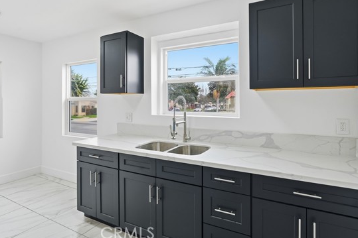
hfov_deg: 86.6
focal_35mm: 19
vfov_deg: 64.2
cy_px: 101
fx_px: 189
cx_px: 199
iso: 250
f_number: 9
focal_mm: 16
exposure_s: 1/80
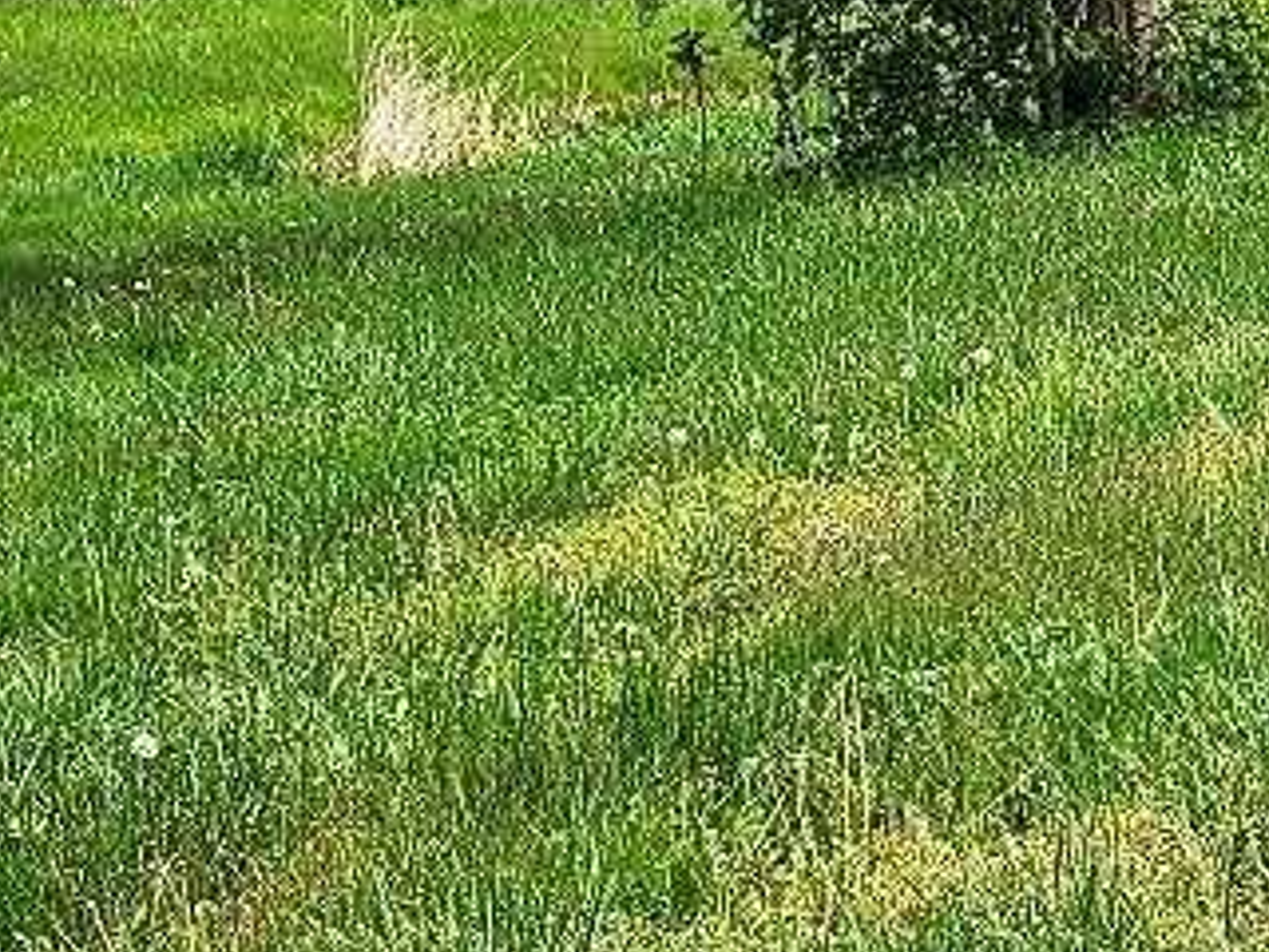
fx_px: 4839
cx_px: 1788
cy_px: 551
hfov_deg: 14.2
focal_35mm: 132
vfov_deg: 11.2
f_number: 1.8
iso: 50
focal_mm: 5
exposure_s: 1/4109
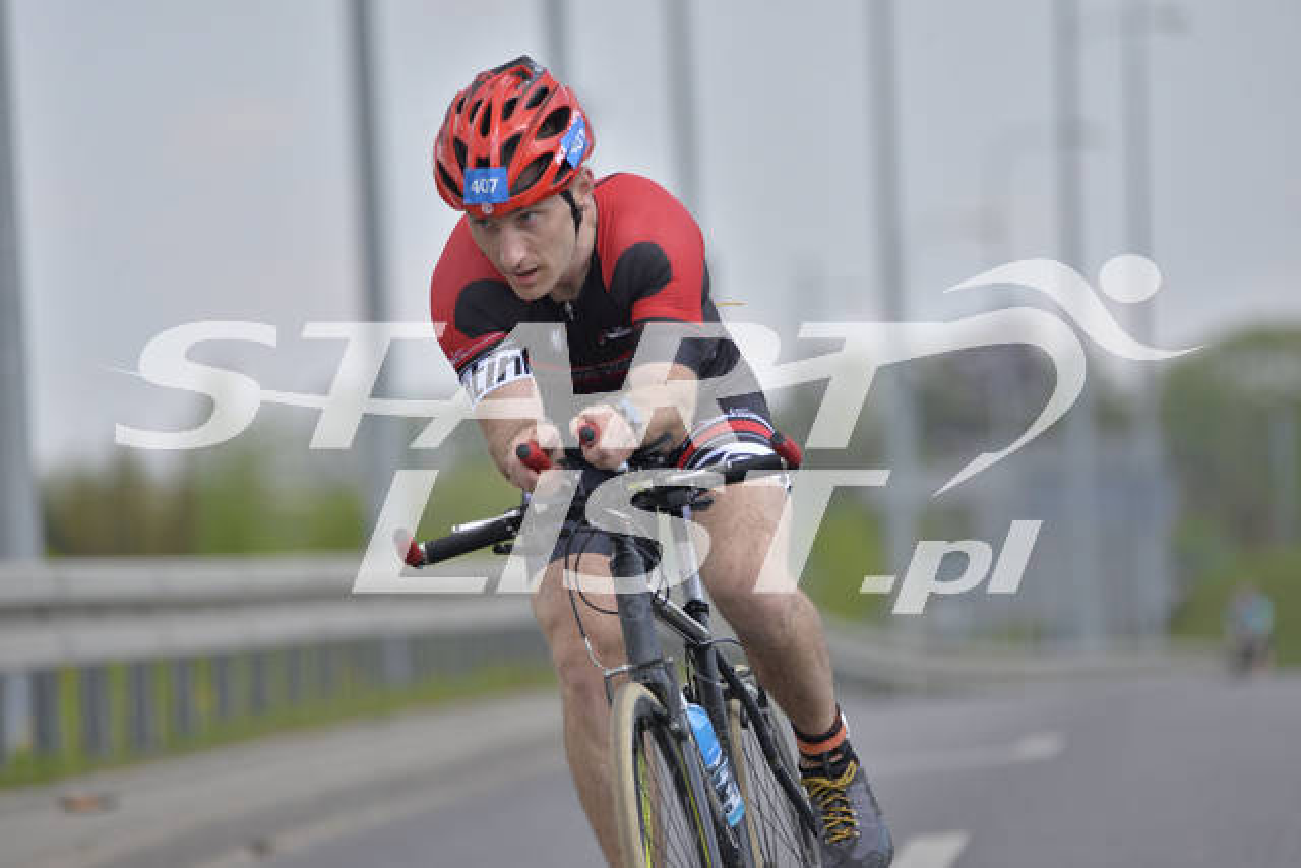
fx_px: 14458
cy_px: 434
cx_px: 650
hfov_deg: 5.2
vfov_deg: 3.4
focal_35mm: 400
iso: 400
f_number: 6
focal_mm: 400
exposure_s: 1/1600
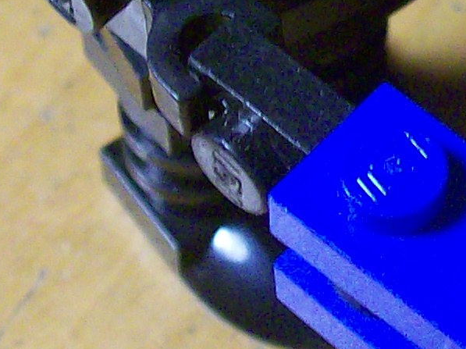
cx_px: 480
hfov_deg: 7.4
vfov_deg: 5.5
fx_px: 3592
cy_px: -20
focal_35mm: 267
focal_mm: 9.4
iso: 160
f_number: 3.4
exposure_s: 1/38.9
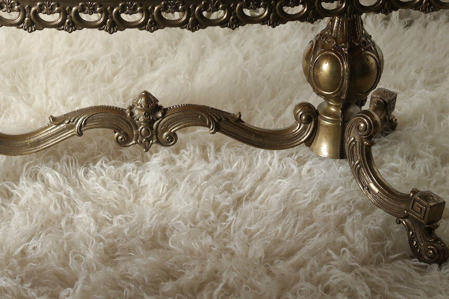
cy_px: 8
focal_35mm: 98
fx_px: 1222
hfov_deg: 20.7
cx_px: 138
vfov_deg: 13.8
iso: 800
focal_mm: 32
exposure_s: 1/30
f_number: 5.6
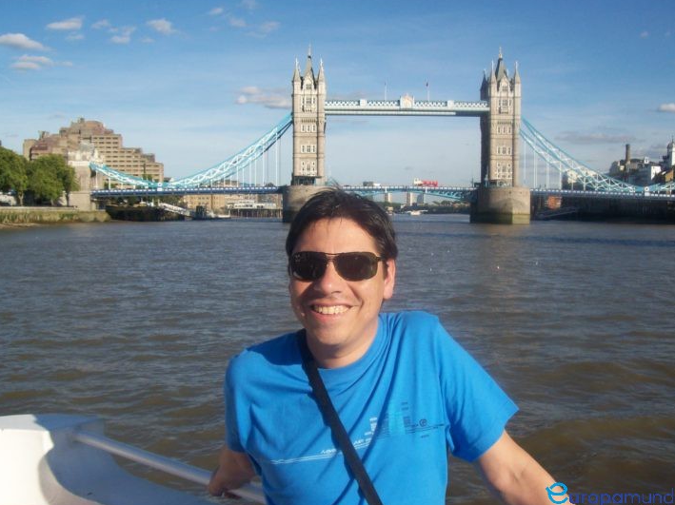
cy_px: 267
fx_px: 760
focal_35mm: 39
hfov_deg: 47.9
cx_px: 347
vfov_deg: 36.8
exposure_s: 1/628
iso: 80
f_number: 4.8
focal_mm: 6
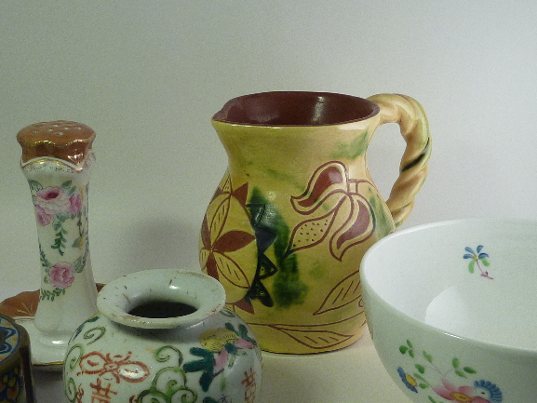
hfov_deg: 34.3
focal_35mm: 56
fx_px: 869
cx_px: 262
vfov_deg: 25.8
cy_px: 294
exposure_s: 1/60
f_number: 3.5
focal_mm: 5.3
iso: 100
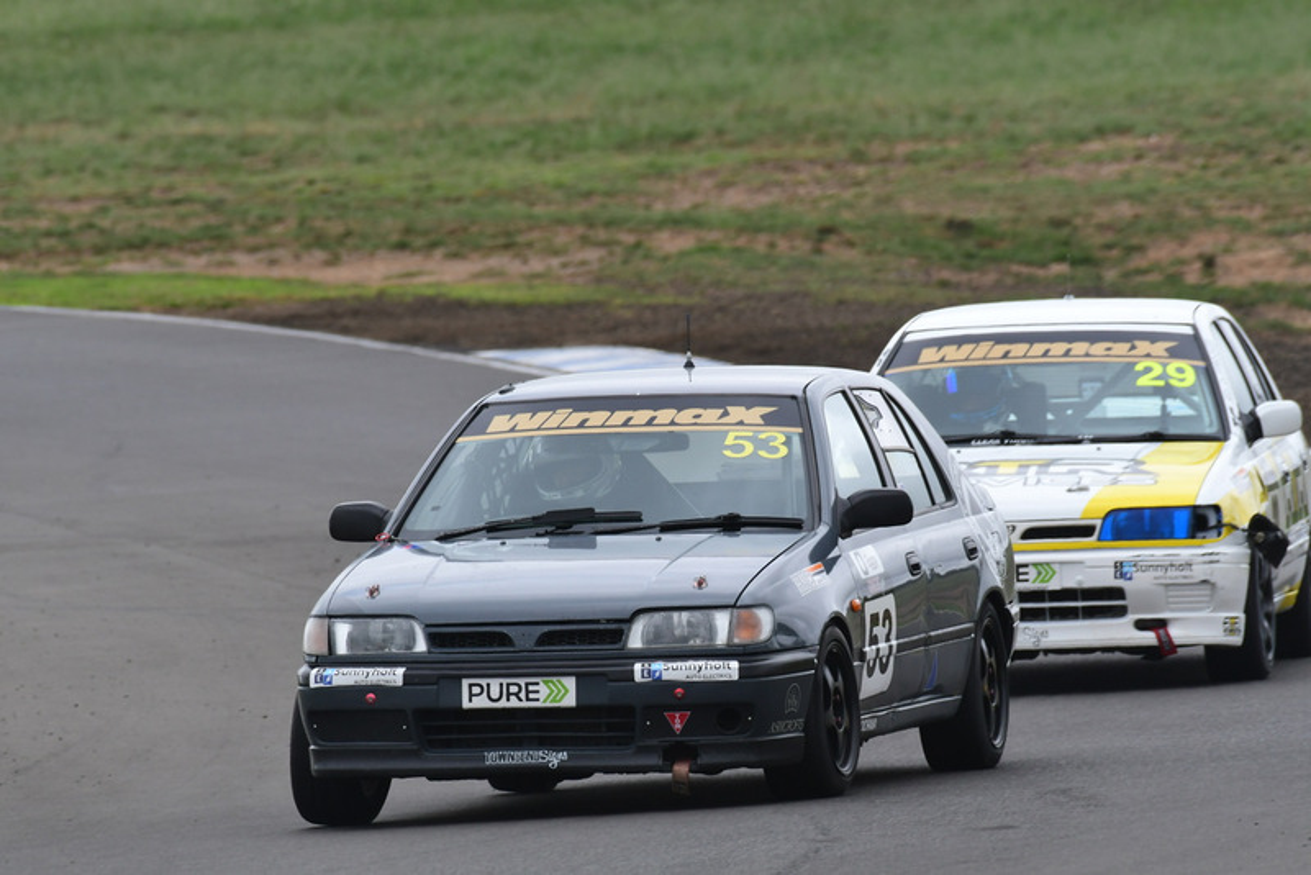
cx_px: 656
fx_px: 27321
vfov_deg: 1.8
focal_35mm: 750
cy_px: 438
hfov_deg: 2.7
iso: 500
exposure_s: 1/640
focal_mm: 500
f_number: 10
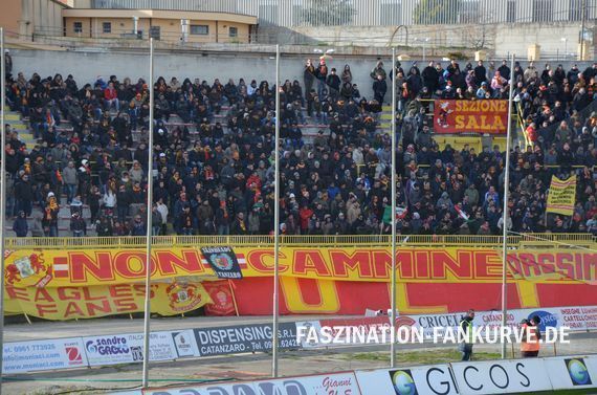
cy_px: 198
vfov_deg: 8.7
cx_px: 298
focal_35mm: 158
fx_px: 2605
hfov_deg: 13.1
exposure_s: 1/250
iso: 200
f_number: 8
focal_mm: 105
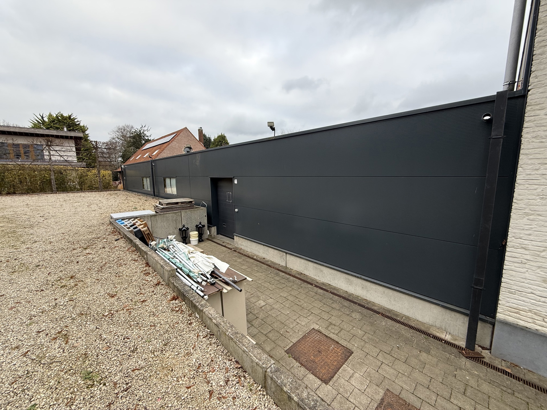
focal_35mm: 14
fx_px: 221
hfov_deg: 102.1
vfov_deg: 85.7
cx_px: 274
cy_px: 205
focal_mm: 2.22
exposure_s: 1/107
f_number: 2.2
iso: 64
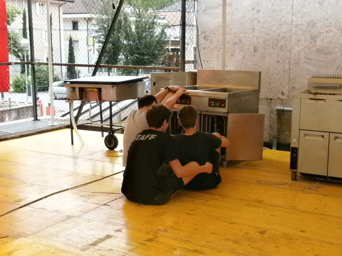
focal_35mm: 46
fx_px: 454
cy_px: 128
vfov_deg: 31.5
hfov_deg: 41.2
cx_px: 171
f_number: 3.8
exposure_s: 1/80
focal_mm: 8.1
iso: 100
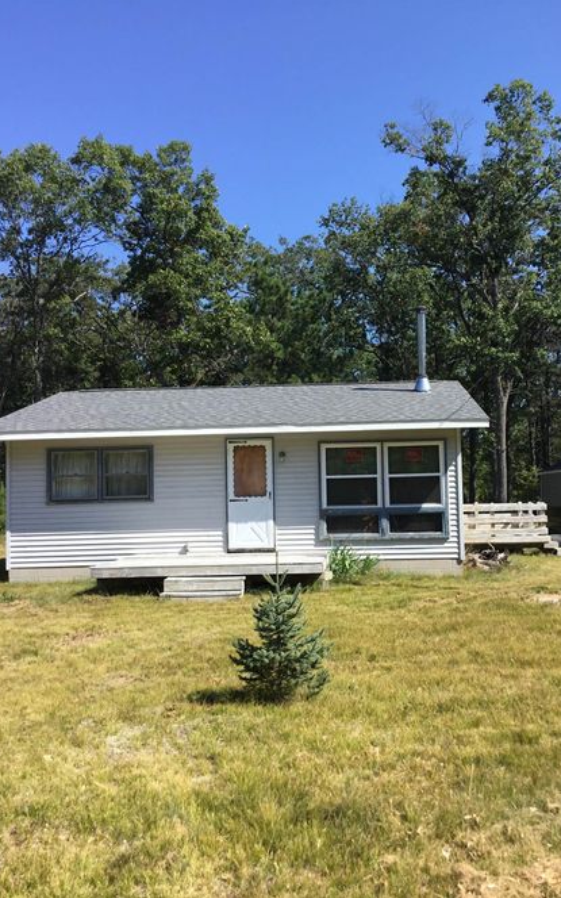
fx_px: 807
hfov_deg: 38.2
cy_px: 448
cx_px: 327
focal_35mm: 33
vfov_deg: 58.1
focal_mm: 3.3
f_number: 2.4
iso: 25
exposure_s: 1/762
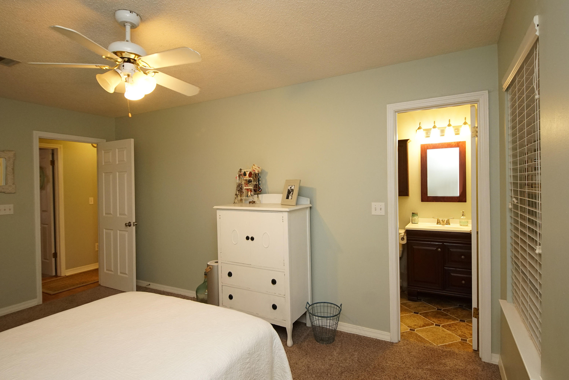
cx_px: 284
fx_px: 285
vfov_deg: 67.4
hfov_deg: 90.0
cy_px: 190
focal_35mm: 18
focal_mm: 12
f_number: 4.5
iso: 1600
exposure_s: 1/160
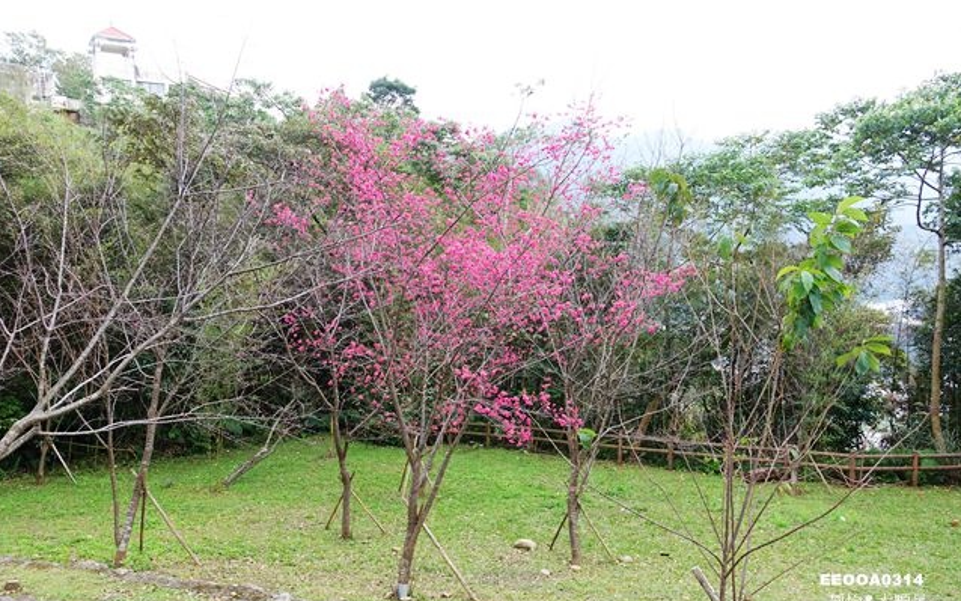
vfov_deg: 46.0
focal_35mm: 27
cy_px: 317
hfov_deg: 68.4
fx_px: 707
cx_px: 477
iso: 125
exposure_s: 1/80
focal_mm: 9.69
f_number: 3.5
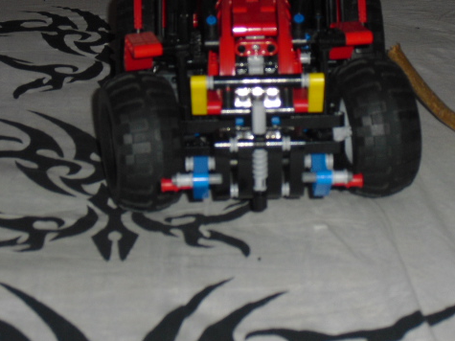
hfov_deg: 16.4
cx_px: 255
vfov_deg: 12.3
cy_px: 129
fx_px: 1577
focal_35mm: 120
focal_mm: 15.7
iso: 200
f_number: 5.1
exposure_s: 1/60
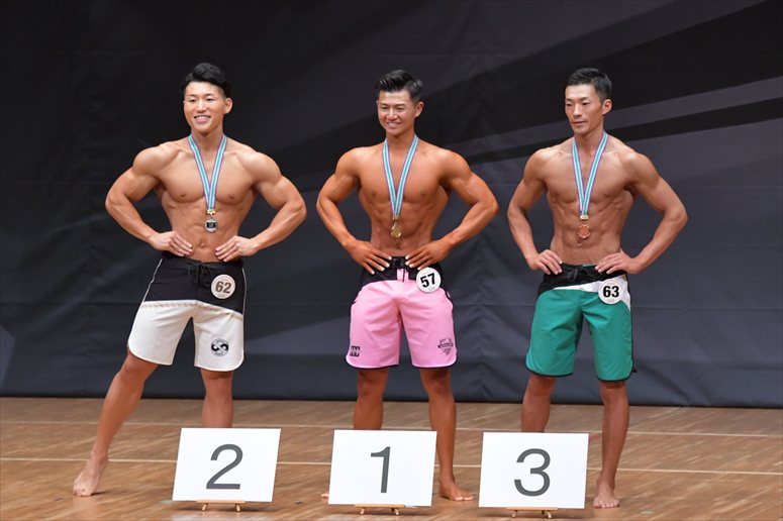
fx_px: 5870
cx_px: 392
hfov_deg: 7.6
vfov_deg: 5.1
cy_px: 260
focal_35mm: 270
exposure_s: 1/400
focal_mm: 180
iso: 6400
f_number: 5.6
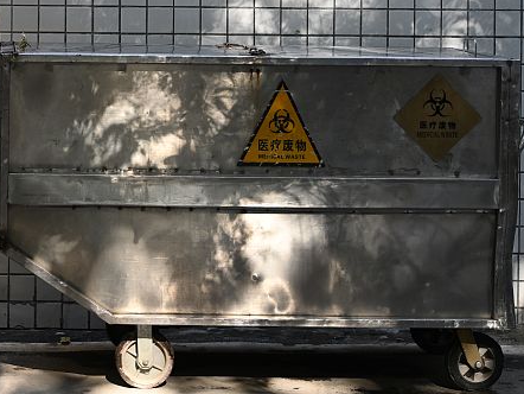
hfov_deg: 16.1
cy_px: -24
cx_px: -4
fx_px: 1817
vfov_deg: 12.2
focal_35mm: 120
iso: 400
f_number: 4
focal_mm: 46
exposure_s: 1/320
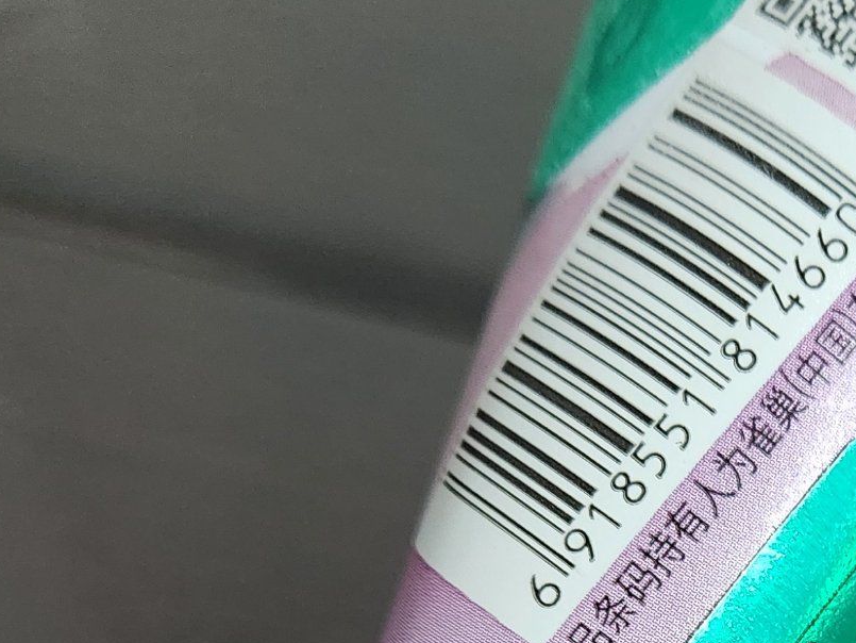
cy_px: 818
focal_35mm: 78
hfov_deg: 23.6
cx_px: 912
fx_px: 1929
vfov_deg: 17.8
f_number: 1.8
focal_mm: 5.4
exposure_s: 1/50
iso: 640
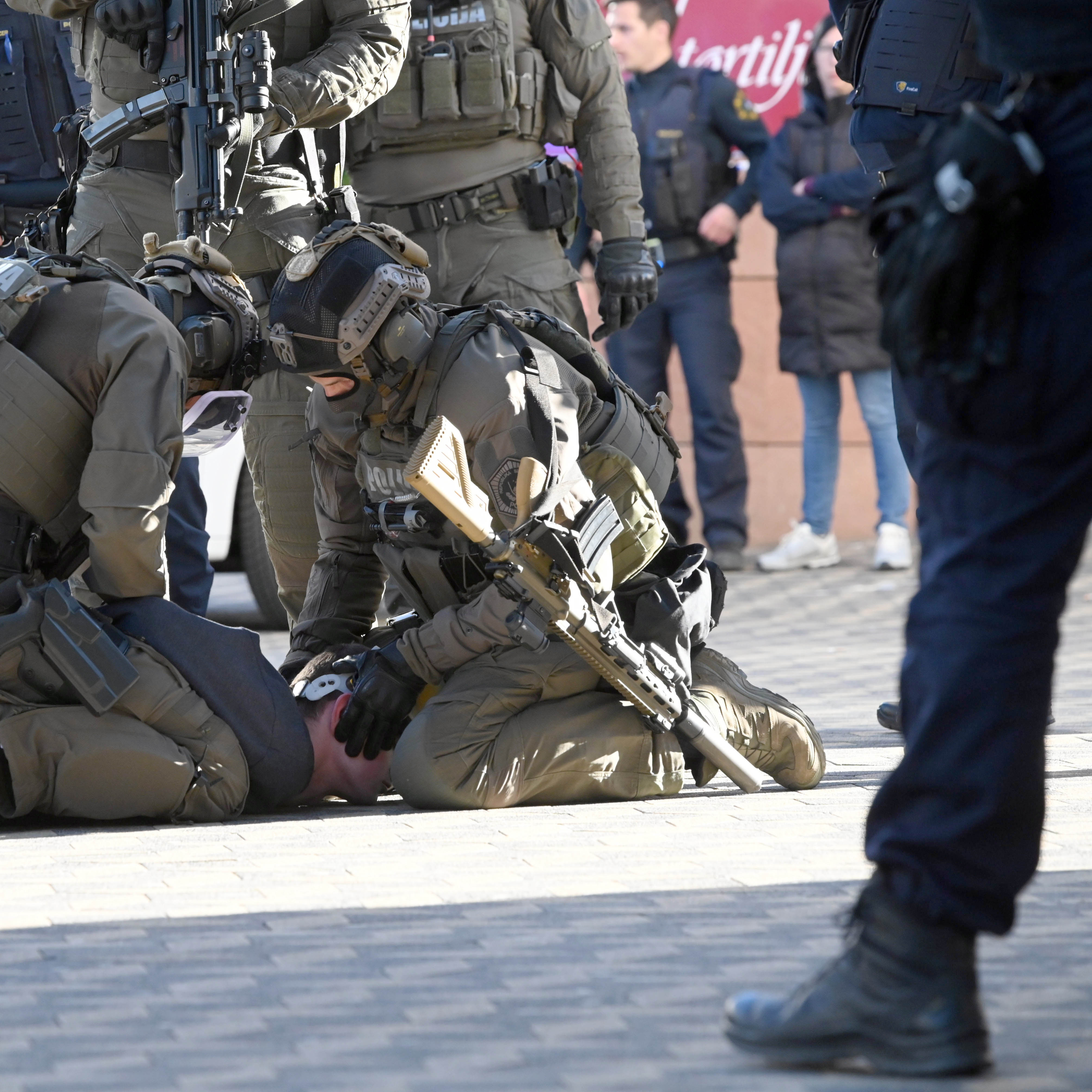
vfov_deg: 6.8
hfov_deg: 6.8
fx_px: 9137
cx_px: 274
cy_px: 547
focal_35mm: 256
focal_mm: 200
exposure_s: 1/800
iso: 2500
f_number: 6.3
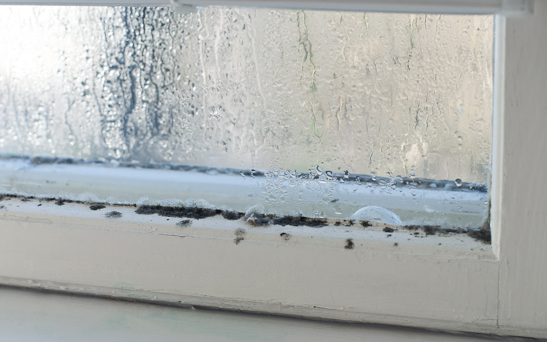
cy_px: 180
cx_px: 273
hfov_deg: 26.8
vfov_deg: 16.9
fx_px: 1148
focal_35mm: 77
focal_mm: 50
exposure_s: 1/80
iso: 200
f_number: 6.3
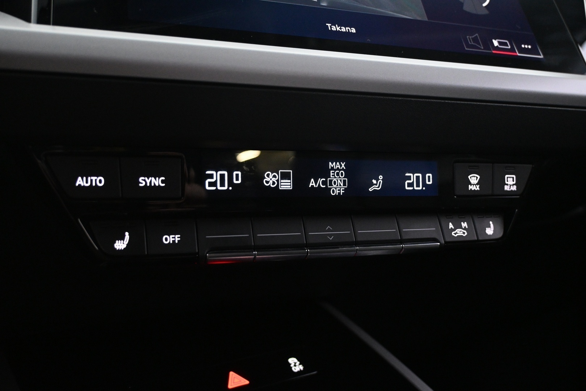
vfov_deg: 40.8
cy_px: 196
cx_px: 293
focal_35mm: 32
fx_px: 525
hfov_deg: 58.3
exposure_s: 1/30
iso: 3600
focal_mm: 21.5
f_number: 4
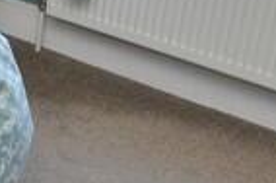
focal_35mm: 119
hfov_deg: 13.2
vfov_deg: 11.1
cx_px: -379
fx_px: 907
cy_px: -86
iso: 400
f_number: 5.6
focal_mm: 11
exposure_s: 1/60
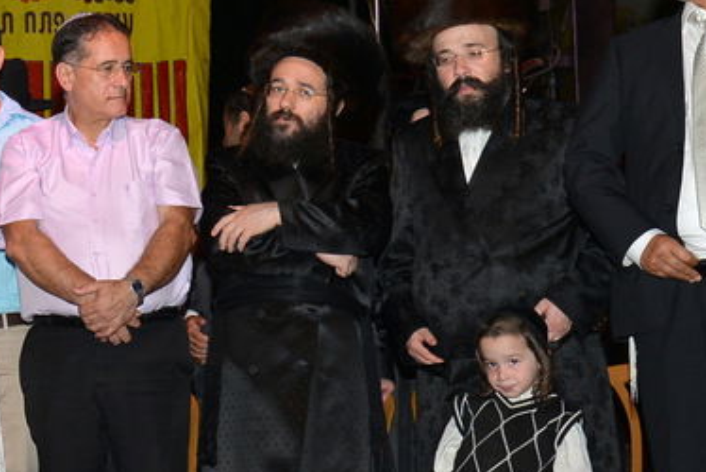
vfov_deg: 14.7
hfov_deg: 20.5
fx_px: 1825
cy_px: 297
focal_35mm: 93
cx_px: -145
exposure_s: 1/160
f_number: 5.6
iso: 500
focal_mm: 34
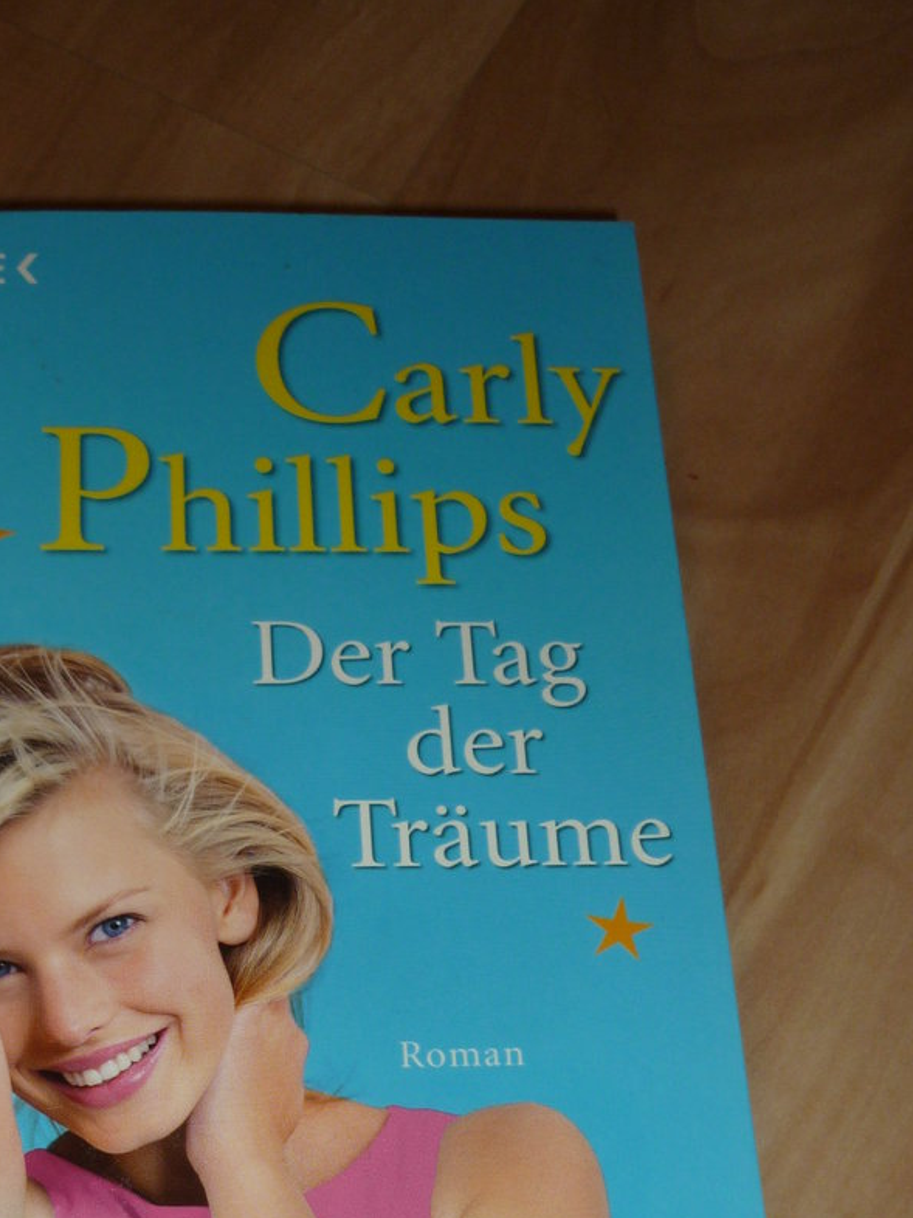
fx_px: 1970
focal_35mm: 56
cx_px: 214
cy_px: 982
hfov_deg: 25.7
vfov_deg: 33.3
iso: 100
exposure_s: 1/30
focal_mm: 5.5
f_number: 2.8
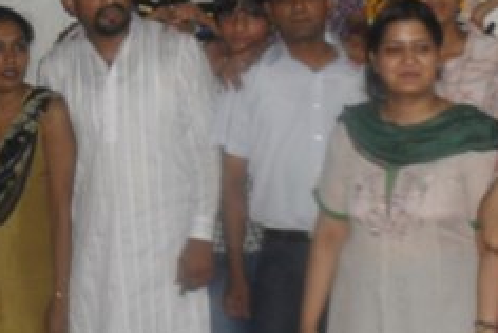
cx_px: 257
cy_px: 160
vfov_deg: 19.8
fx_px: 956
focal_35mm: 69
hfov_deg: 29.2
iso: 200
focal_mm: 6.3
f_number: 3.2
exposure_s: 1/45
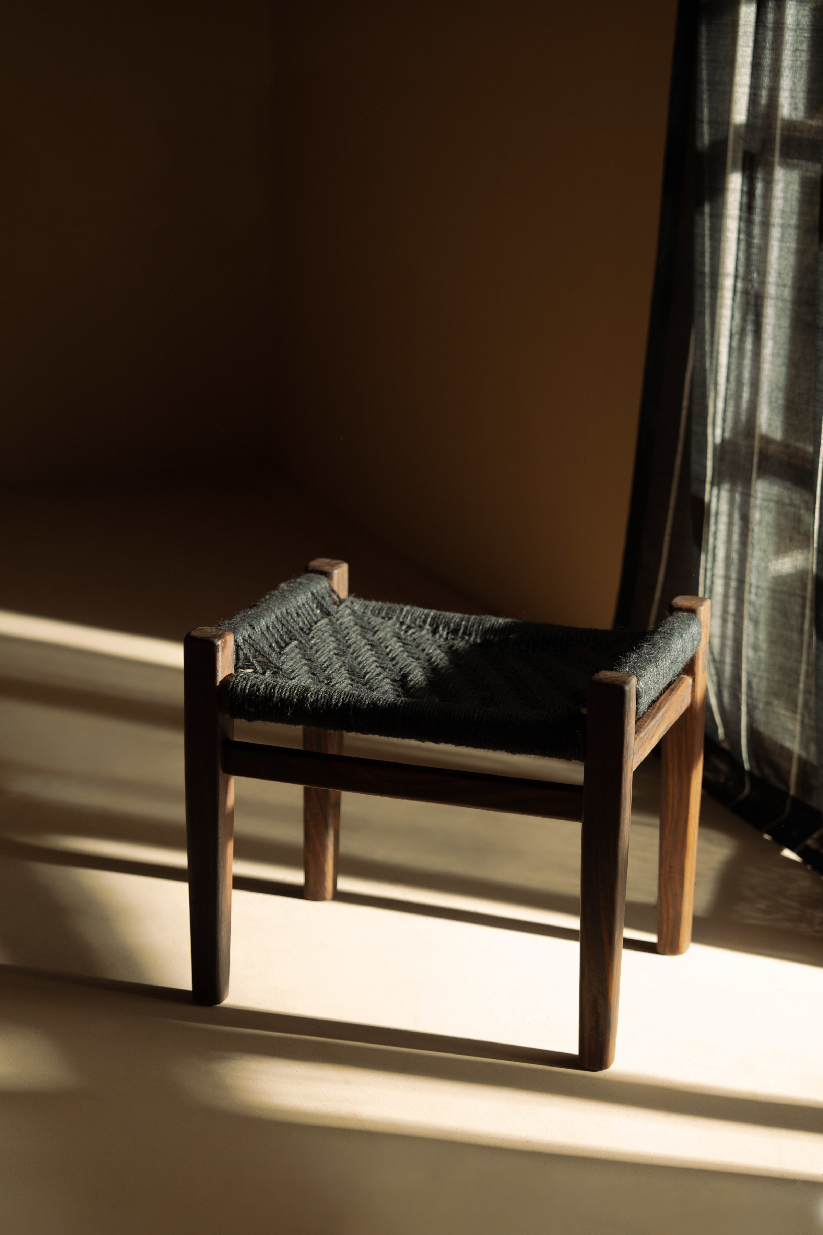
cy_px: 618
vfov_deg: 30.1
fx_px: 2298
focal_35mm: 67
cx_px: 412
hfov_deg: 20.3
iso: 640
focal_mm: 67
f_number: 2.8
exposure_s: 1/80
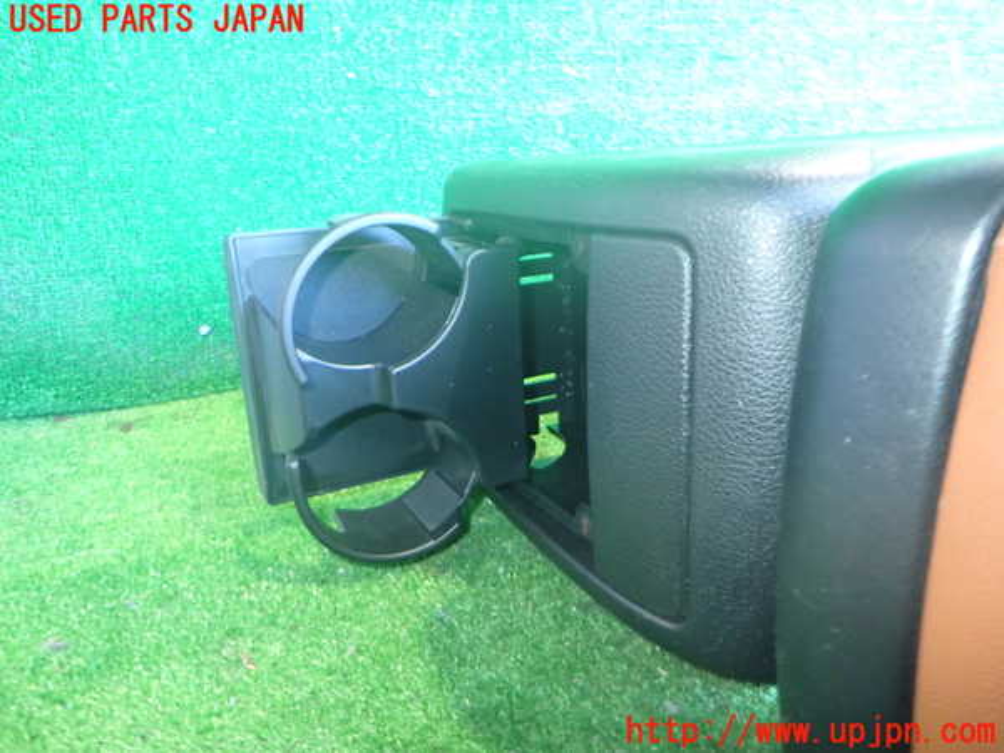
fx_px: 725
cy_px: 376
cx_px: 502
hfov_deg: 69.4
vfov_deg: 54.9
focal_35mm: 25
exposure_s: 1/30
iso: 800
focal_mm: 4.5
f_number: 2
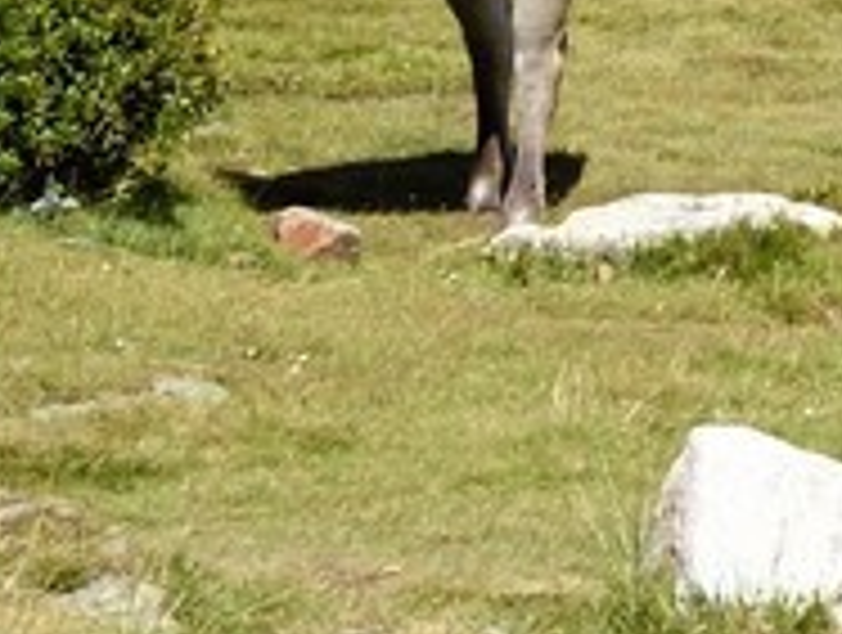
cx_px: 2319
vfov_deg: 5.0
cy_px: -1369
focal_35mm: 279
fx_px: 6799
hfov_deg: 6.6
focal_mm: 34
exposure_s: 1/200
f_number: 13
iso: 200
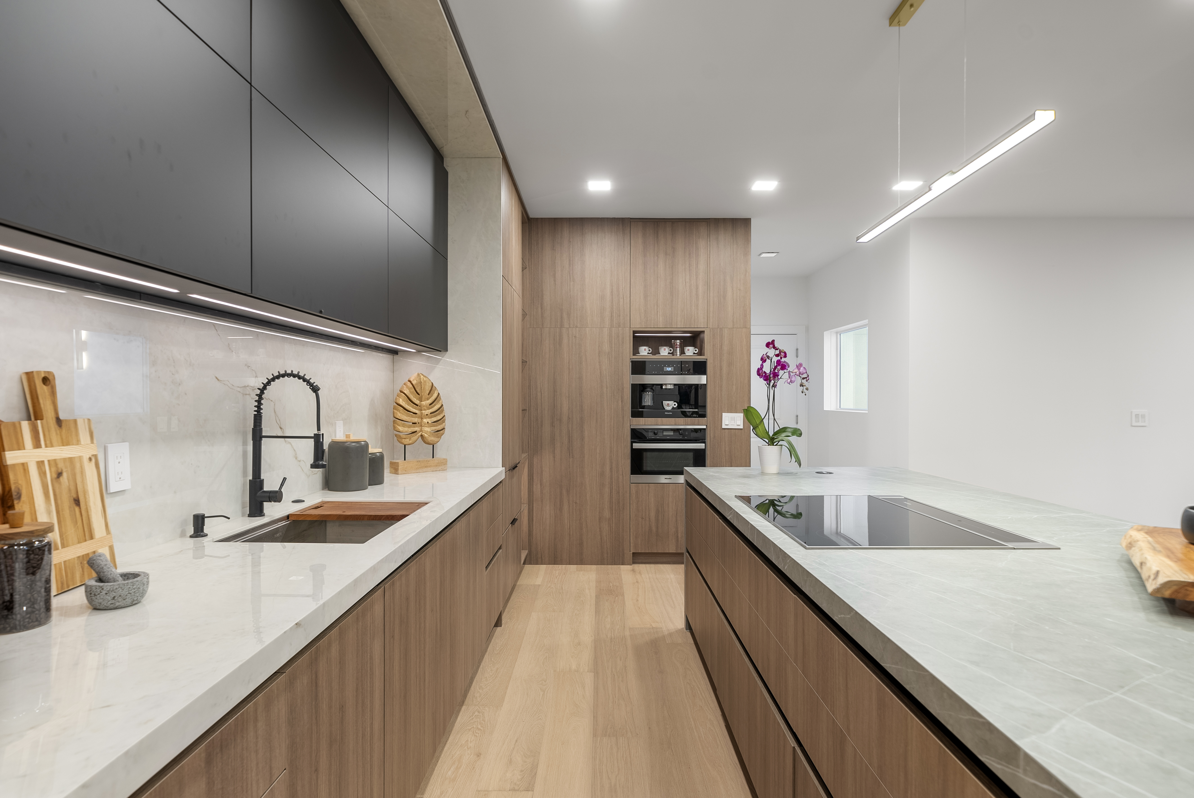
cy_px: 399
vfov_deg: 67.5
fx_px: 597
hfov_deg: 90.0
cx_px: 597
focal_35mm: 18
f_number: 6.3
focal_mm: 18
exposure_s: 1/1.25
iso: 200
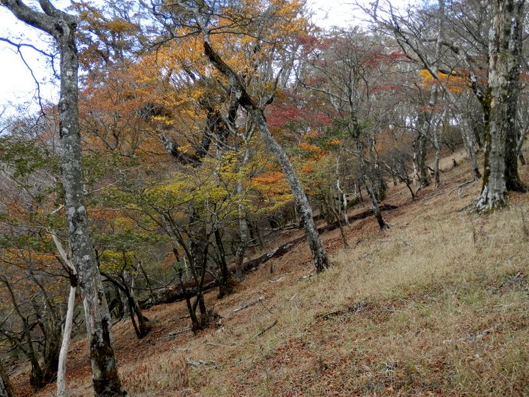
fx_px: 611
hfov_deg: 46.8
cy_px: 198
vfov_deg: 36.0
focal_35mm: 40
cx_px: 264
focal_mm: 7.3
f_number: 3.7
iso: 80
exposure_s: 1/100
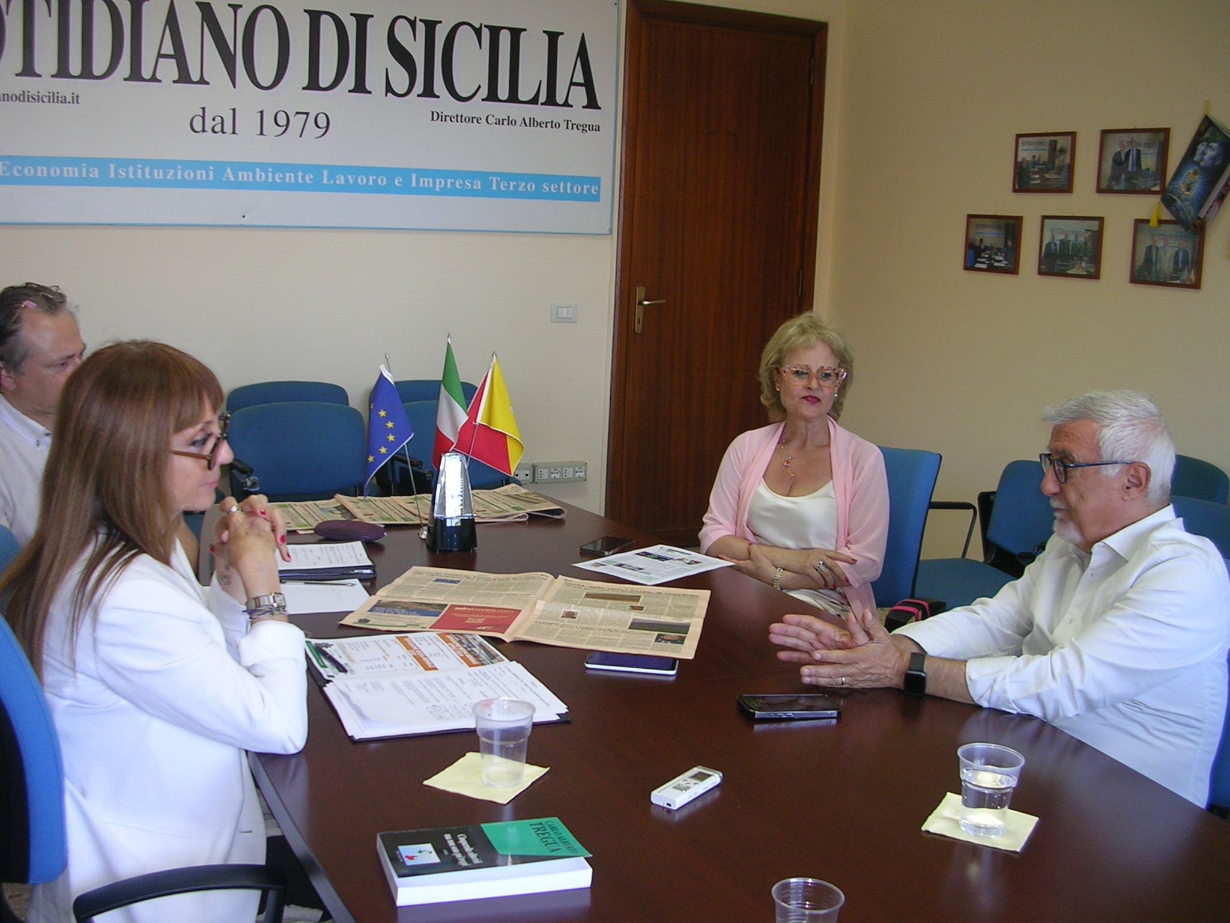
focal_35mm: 38
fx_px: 1350
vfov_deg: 37.7
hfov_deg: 49.0
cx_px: 615
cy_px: 462
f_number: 2.8
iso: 50
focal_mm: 5.8
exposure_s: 1/30
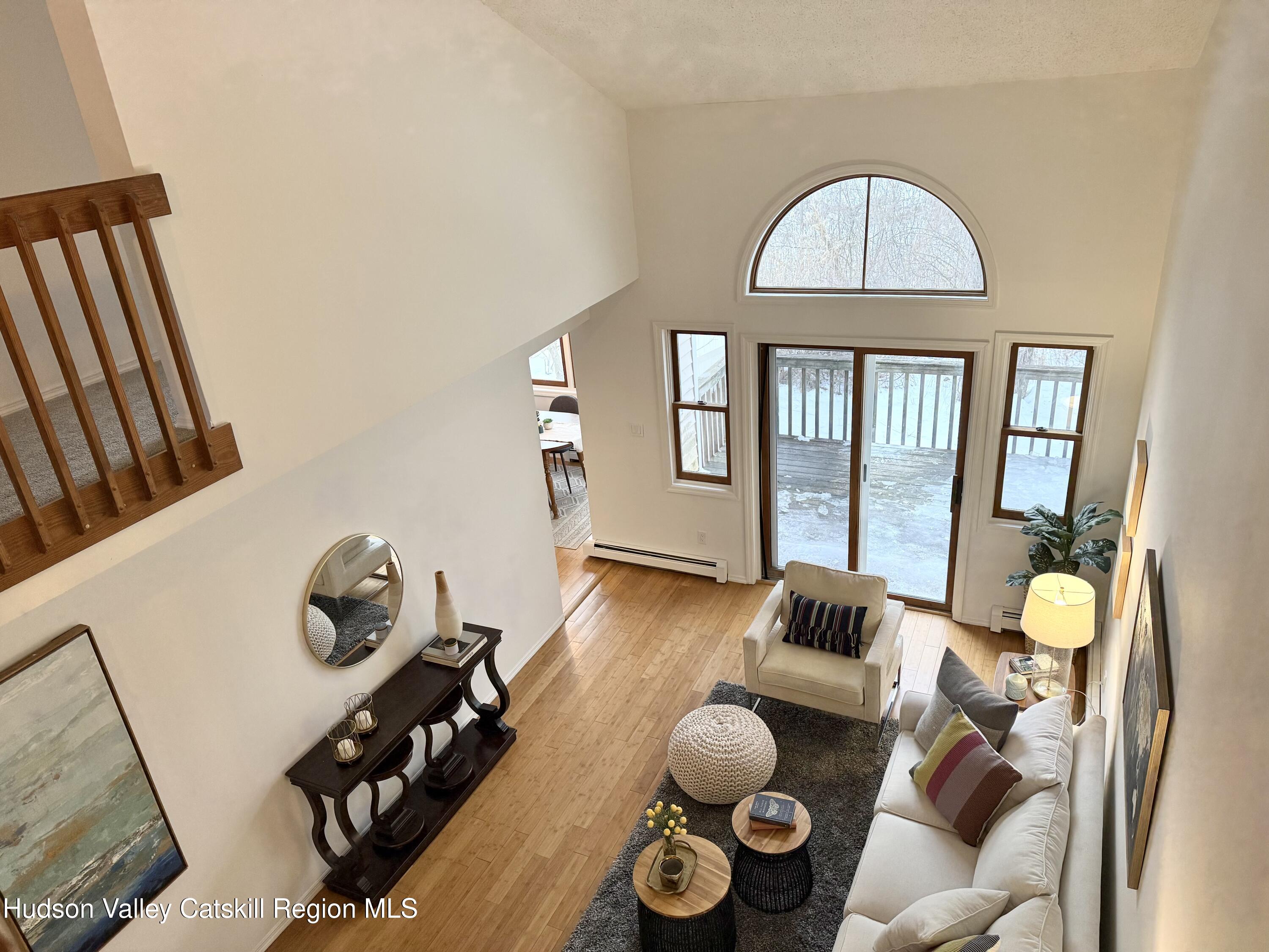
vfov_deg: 56.8
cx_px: 634
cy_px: 476
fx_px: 880
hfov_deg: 71.6
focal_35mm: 24
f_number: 1.78
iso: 250
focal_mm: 6.76
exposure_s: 1/120
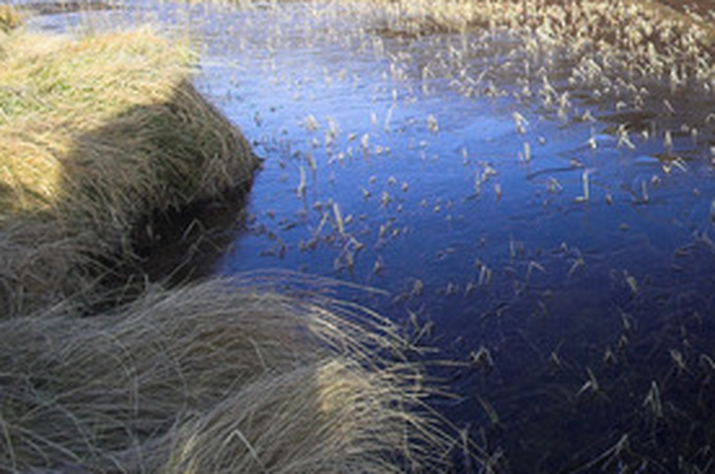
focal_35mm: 38
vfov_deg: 33.4
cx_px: 894
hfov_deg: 36.5
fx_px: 753
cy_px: 66
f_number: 9
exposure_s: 1/15
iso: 200
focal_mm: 10
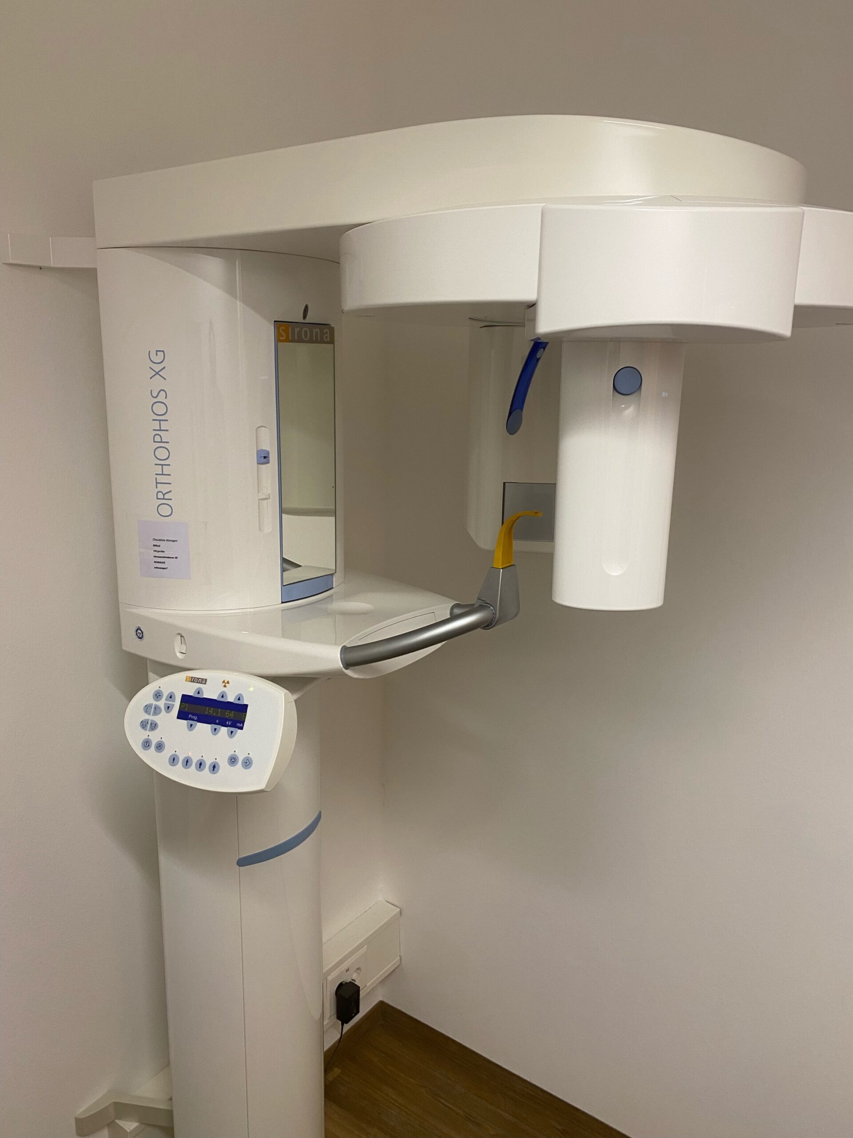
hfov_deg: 53.1
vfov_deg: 67.3
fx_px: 854
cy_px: 569
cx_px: 426
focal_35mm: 26
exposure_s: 1/50
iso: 64
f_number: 1.8
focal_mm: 4.25
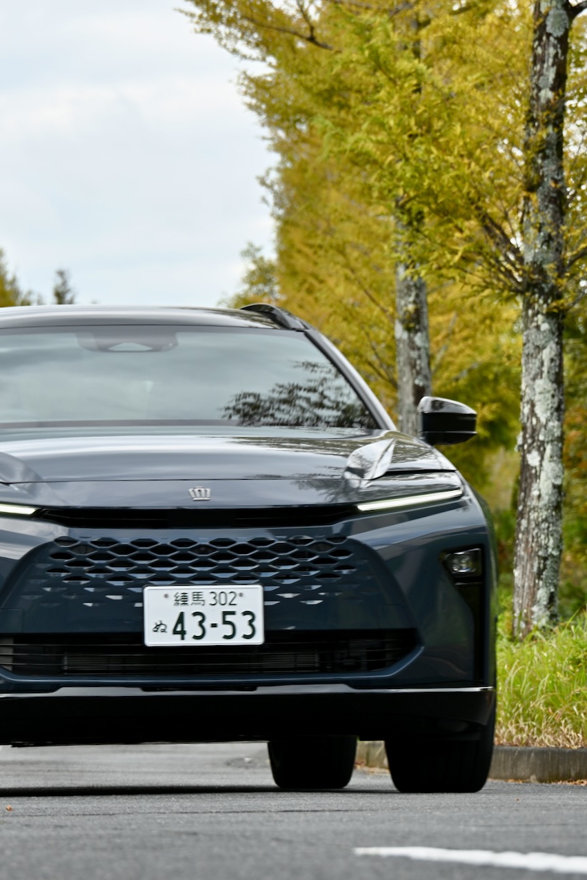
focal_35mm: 218
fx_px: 5333
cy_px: 440
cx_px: 106
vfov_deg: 9.4
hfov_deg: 6.3
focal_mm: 145
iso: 110
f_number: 7.1
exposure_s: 1/80
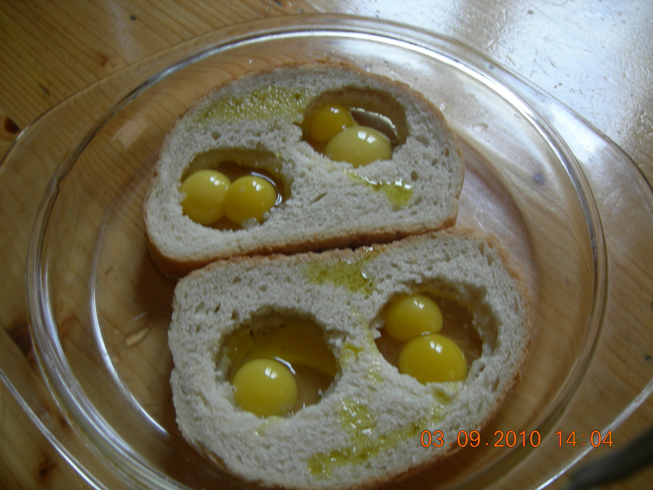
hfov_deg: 51.4
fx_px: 679
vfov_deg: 39.7
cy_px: 245
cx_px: 326
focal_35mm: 36
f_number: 2.7
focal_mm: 7.5
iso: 64
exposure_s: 1/34.3
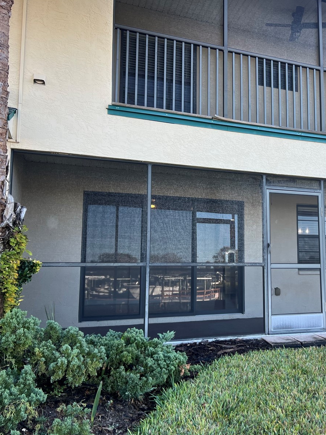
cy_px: 217
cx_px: 250
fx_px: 440
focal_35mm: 35
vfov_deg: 52.6
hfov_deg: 39.4
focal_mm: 5.7
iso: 50
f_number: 1.5
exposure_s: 1/394
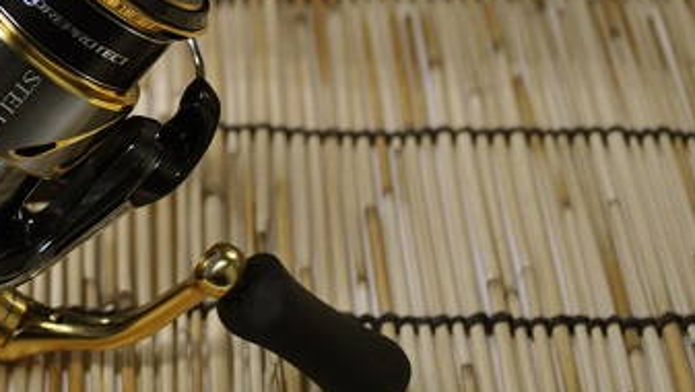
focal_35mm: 120
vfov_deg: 10.1
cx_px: 43
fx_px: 2213
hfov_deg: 17.5
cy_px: 33
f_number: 5.3
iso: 800
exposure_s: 1/60
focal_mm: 40
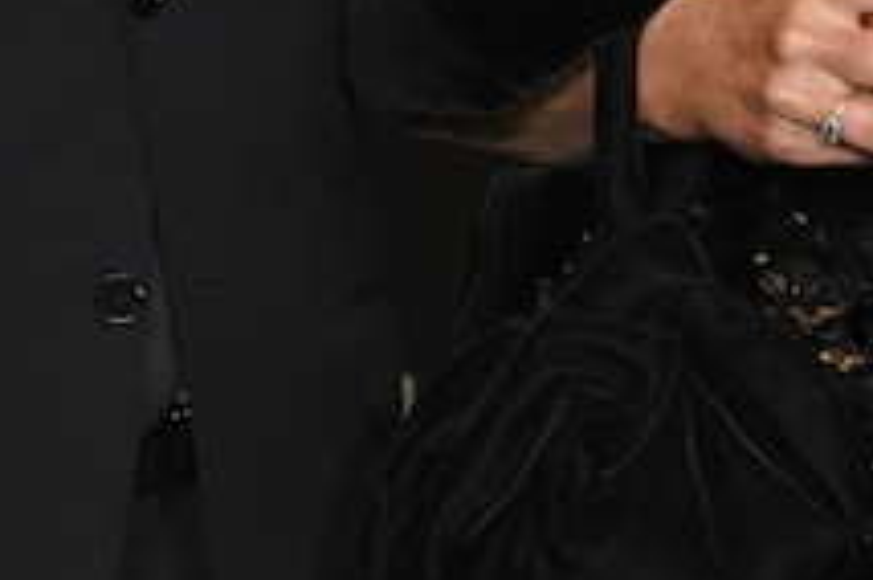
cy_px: -380
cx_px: 518
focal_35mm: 483
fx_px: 11695
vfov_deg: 2.8
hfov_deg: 4.3
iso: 4000
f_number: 4
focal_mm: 86
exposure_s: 1/500
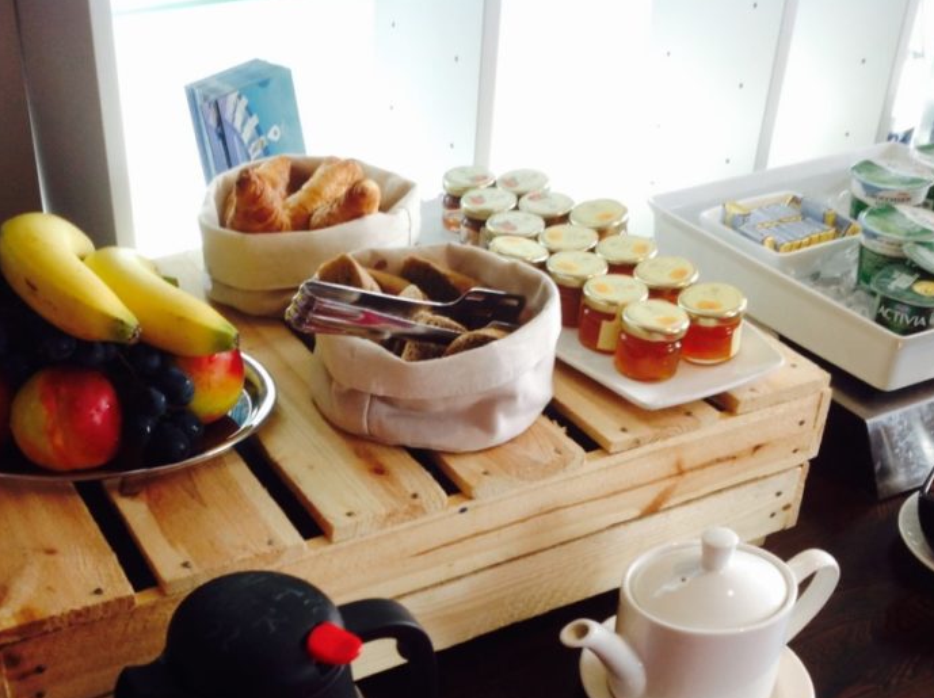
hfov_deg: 36.6
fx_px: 1401
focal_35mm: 52
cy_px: 510
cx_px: 346
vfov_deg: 27.6
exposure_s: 1/17
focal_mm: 4.28
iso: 50
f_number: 2.4
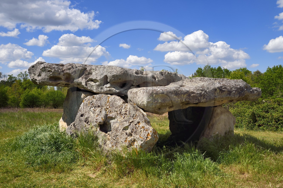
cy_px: 94
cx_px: 142
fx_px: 267
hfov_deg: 55.8
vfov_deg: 38.8
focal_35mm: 34
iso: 200
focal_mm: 34
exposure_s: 1/320
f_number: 13
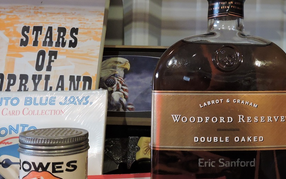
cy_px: 81
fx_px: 460
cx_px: 214
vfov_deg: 22.0
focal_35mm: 59
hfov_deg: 33.9
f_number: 3.8
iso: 640
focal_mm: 6.3
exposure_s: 1/8
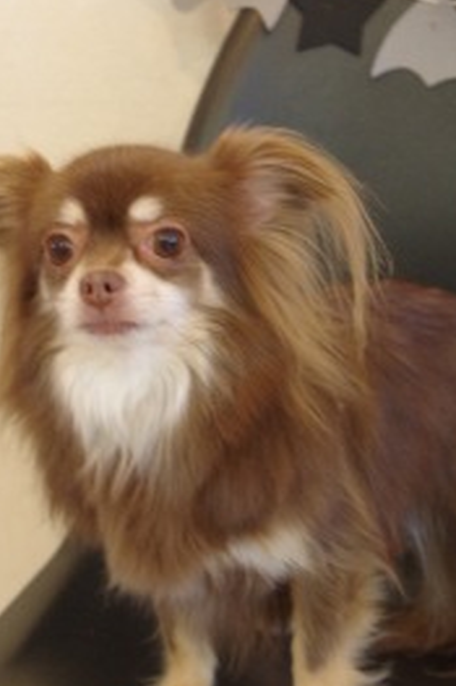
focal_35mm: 114
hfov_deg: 12.0
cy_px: 282
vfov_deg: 17.9
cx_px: 149
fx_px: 2169
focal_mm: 50
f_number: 7.1
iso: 3200
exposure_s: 1/60
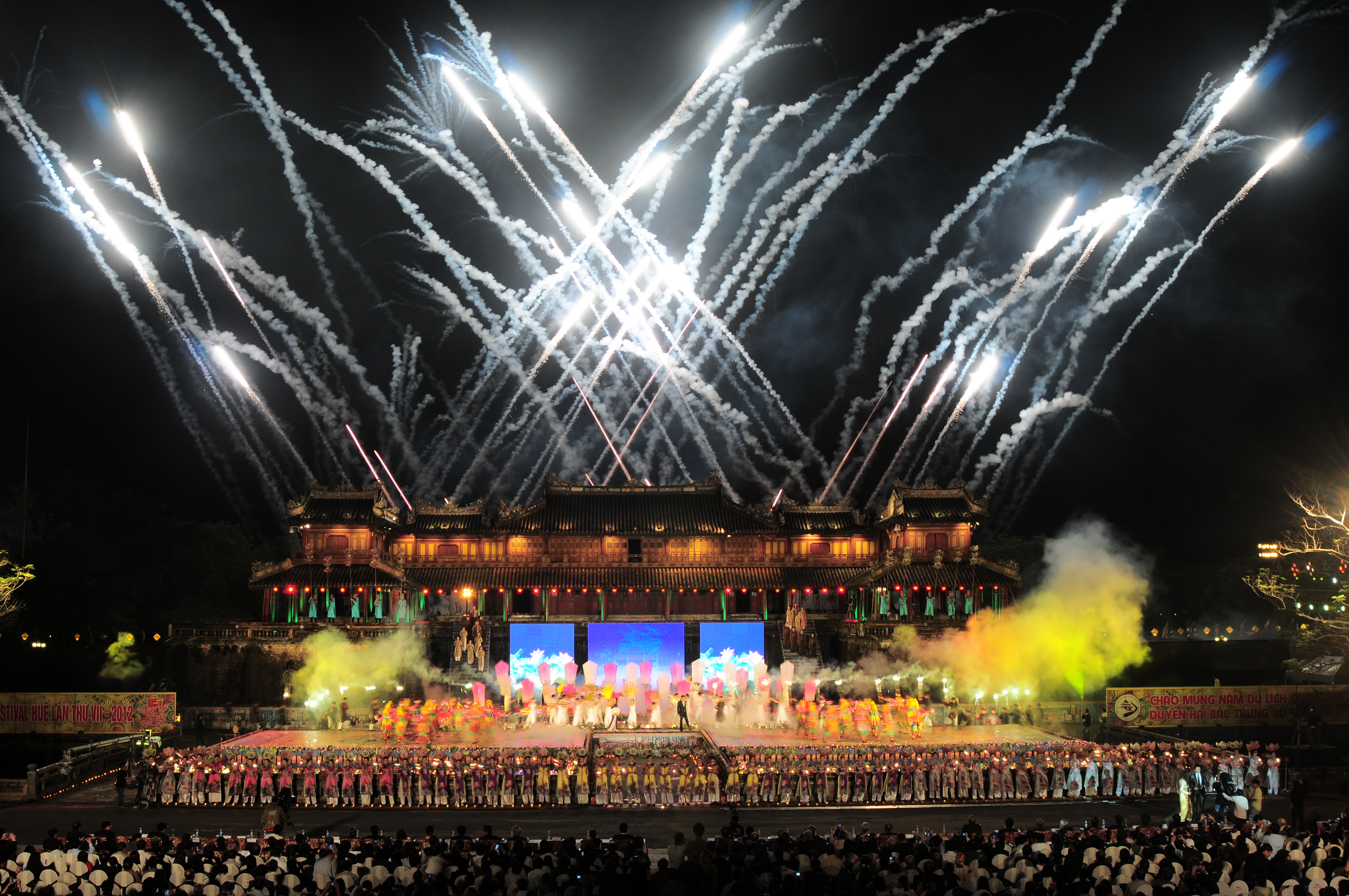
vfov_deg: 36.8
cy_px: 448
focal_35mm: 36
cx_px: 674
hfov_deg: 53.2
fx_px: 1347
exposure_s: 1/5
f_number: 10
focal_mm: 24
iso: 200
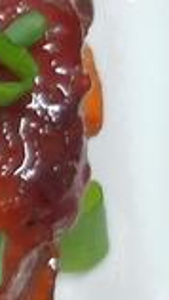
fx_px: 915
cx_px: -363
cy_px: 167
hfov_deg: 8.5
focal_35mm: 115
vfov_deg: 18.6
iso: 160
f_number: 1.7
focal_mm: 4.2
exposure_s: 1/24
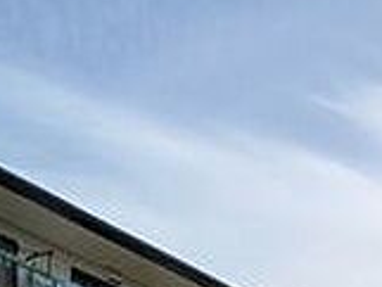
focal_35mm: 108
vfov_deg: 13.0
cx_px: -97
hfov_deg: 17.2
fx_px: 1193
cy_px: 420
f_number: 2.2
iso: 25
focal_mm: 4.15
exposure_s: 1/2137
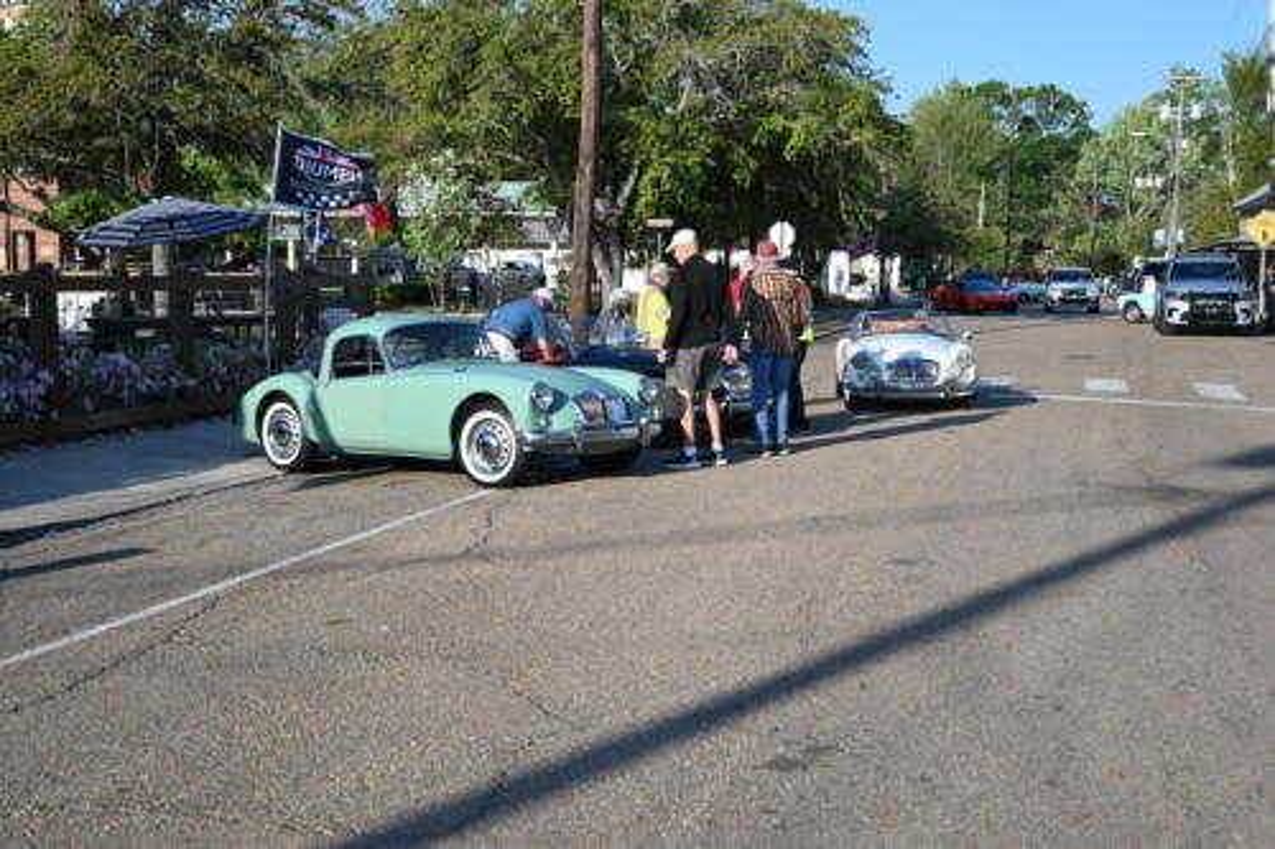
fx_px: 1664
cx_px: 638
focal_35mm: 47
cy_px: 424
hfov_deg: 41.9
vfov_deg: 28.6
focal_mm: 47
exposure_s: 1/320
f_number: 6
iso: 100
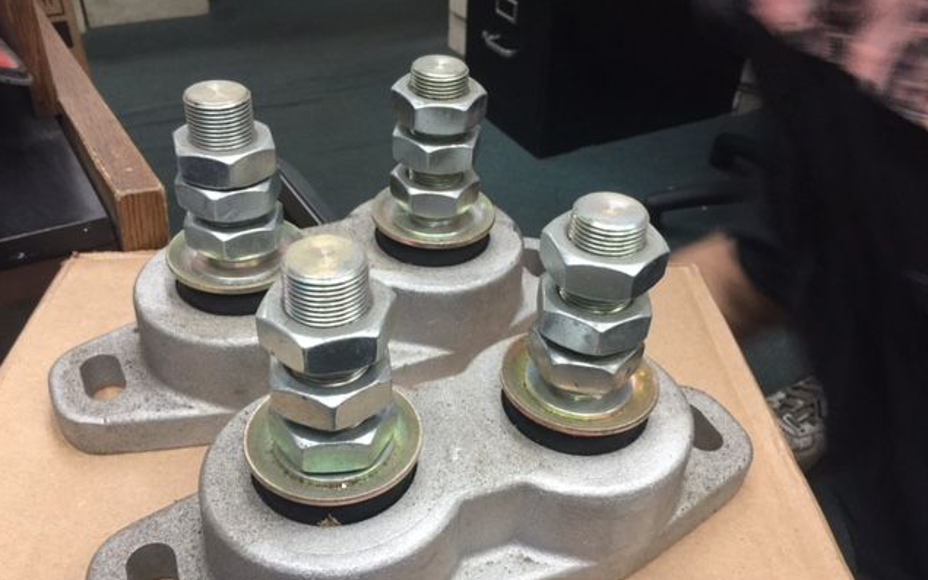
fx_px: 784
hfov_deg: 61.2
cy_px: 345
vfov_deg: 40.4
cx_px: 462
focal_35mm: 31
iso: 80
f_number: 2.2
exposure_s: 1/15
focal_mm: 4.15
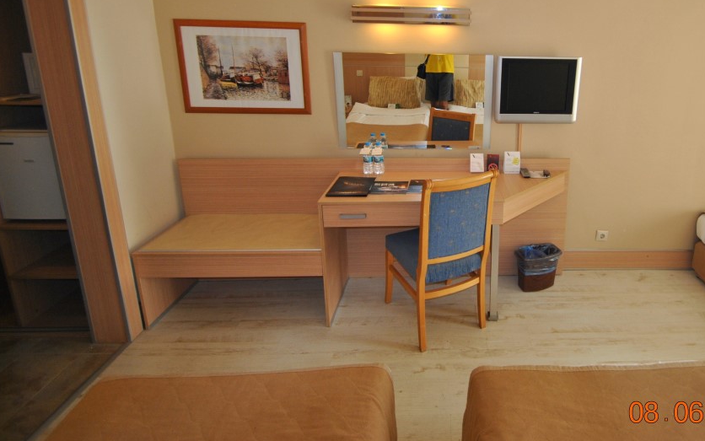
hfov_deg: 79.2
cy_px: 137
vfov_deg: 55.8
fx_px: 404
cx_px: 477
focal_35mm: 21
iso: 200
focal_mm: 10
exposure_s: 1/60
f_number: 3.5
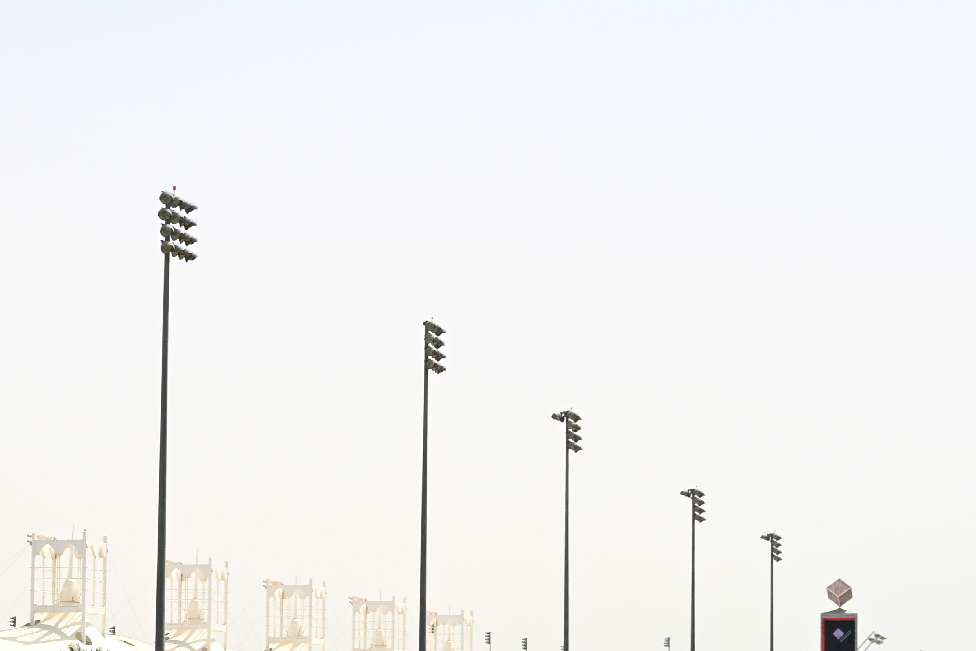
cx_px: 23
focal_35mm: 102
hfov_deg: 19.5
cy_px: 639
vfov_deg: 13.3
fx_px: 2765
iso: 400
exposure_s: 1/1600
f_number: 7.1
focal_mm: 50
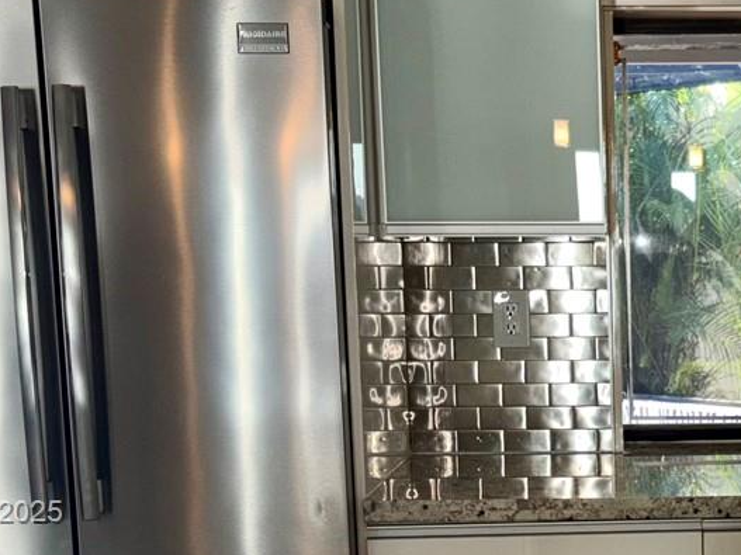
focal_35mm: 79
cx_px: 738
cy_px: 514
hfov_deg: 23.7
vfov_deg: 18.3
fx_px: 1691
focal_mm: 5.96
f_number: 1.6
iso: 40
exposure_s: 1/30
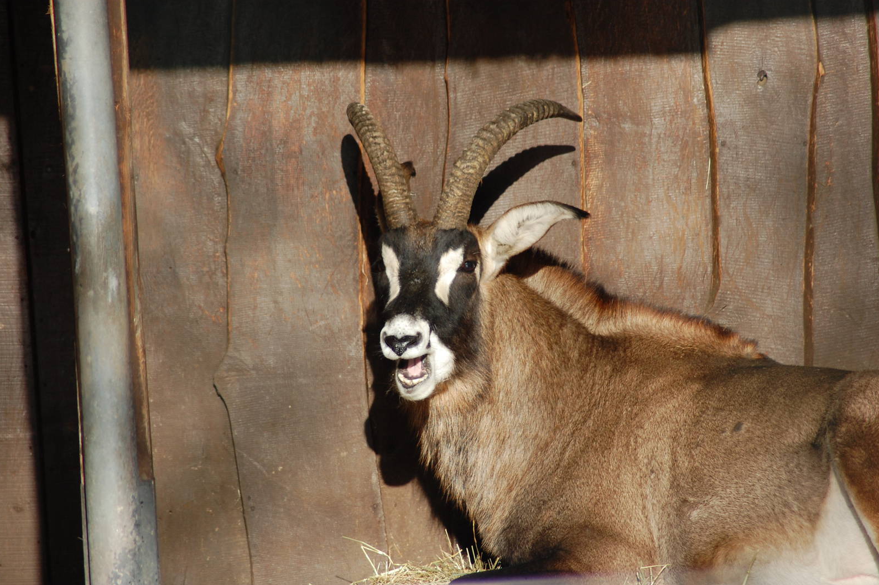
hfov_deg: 4.6
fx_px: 11052
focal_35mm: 453
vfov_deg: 3.0
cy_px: 292
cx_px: 440
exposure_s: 1/800
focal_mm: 300
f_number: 5.6
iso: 400
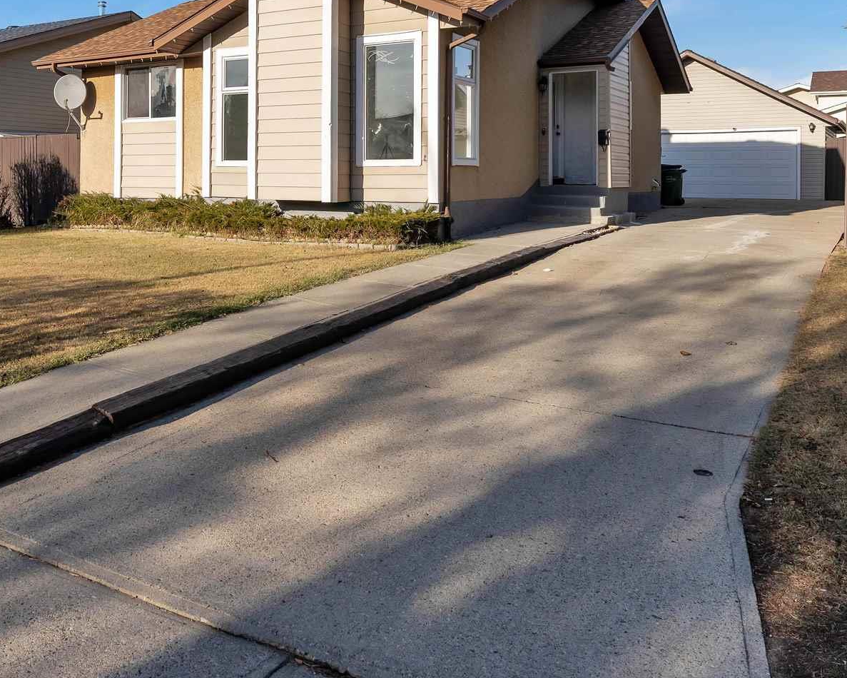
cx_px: 292
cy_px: 164
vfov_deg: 42.0
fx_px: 852
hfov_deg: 52.0
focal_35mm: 34
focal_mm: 14
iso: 200
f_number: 6.3
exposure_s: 1/800
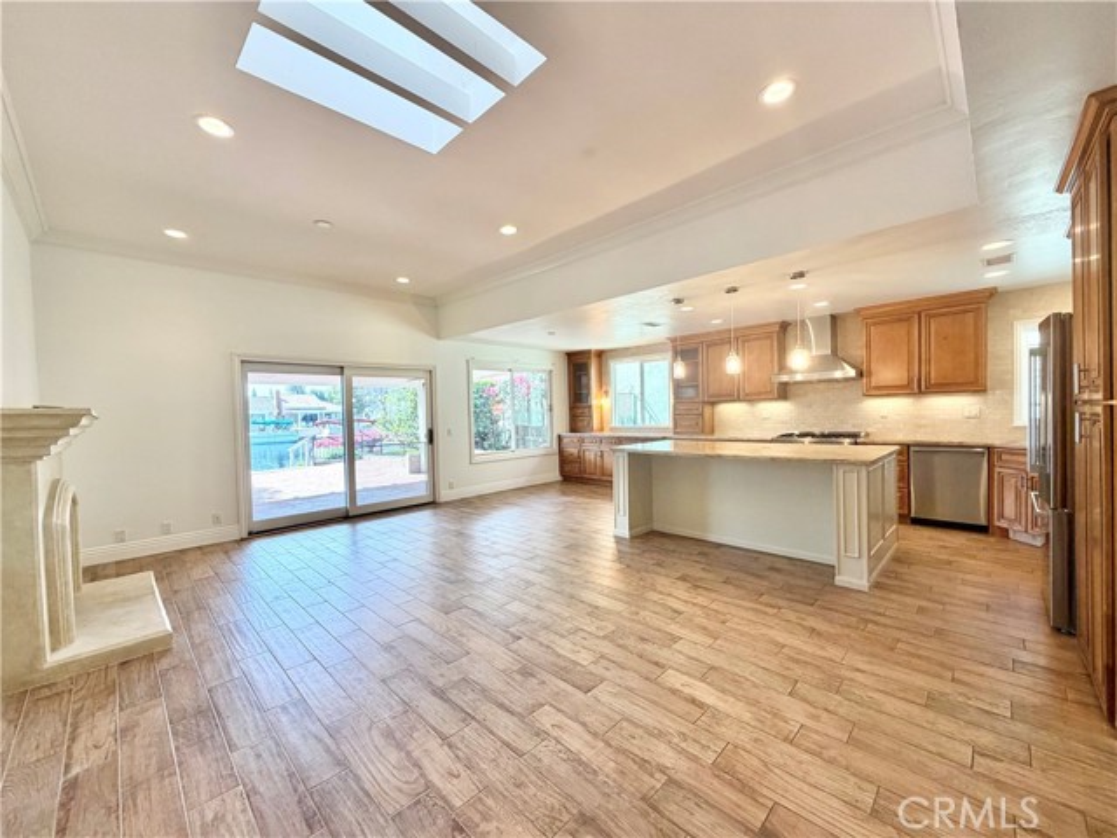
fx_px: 452
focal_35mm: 14
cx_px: 558
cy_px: 419
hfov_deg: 102.1
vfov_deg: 85.7
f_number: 2.2
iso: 100
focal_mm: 2.22
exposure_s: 1/120
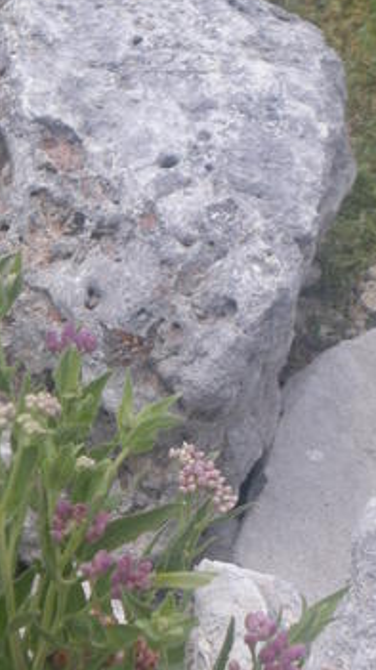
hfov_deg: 8.2
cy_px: 428
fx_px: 2610
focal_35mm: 147
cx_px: 214
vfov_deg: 14.6
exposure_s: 1/213
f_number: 4.6
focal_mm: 12.3
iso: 64
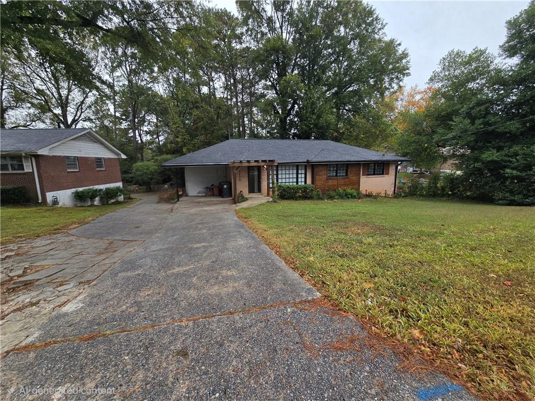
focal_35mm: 13
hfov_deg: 106.2
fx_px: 201
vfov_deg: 89.9
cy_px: 200
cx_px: 268
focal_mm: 2.2
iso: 50
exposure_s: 1/357
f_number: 2.2
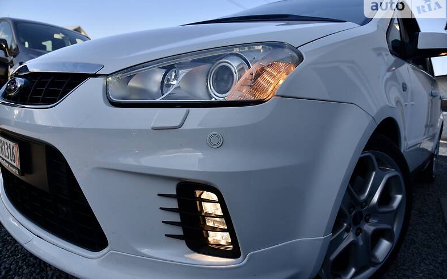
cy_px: 139
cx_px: 226
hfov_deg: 72.6
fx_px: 304
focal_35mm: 25
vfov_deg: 49.3
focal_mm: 24
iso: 200
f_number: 8
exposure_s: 1/250
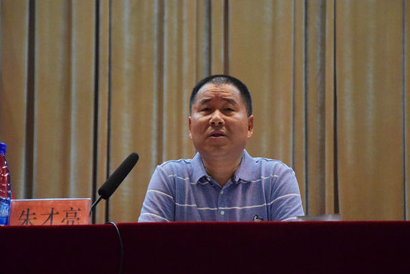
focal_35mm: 158
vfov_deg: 8.7
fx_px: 1794
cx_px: 205
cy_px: 137
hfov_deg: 13.0
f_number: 5.6
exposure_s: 1/100
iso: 6400
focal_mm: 105
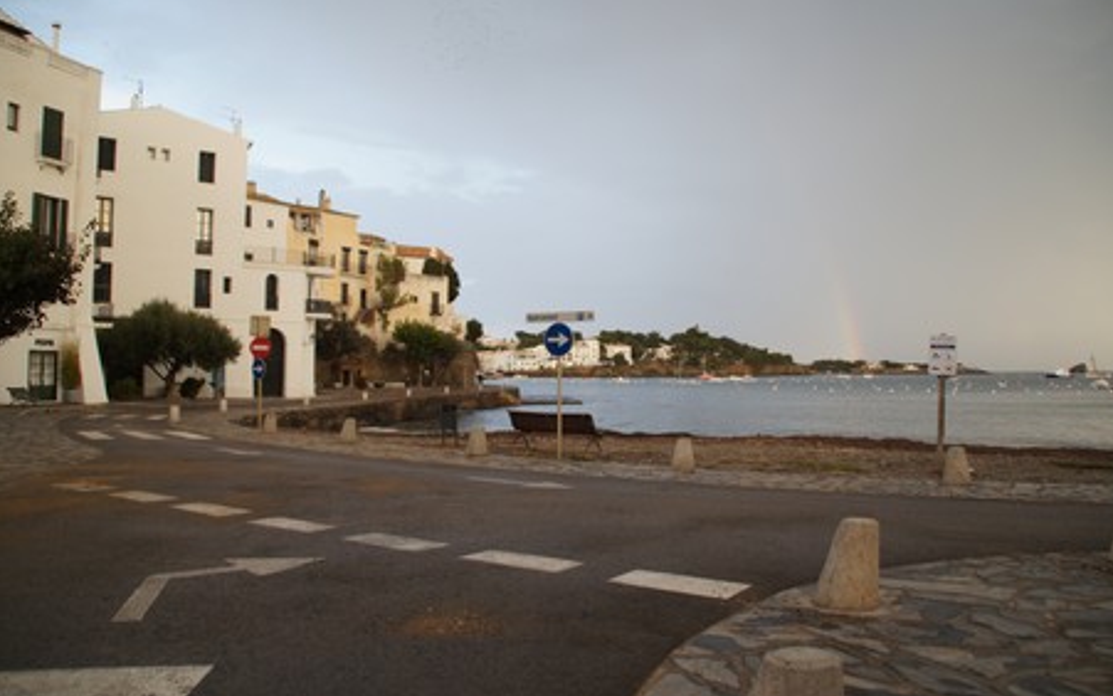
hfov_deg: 66.5
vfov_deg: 44.5
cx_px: 558
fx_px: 849
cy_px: 322
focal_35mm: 28
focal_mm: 18
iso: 100
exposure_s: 1/60
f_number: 4.5
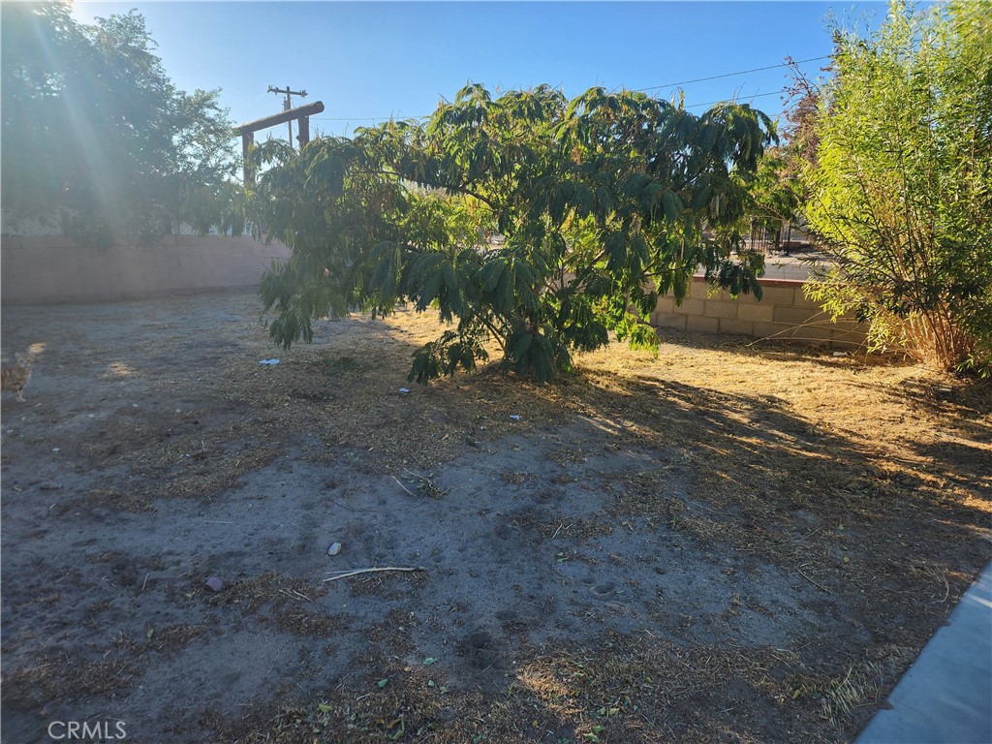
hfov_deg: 73.9
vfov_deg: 58.9
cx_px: 496
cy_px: 372
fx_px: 659
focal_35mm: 23
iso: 12
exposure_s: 1/457
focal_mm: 6.4
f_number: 1.8
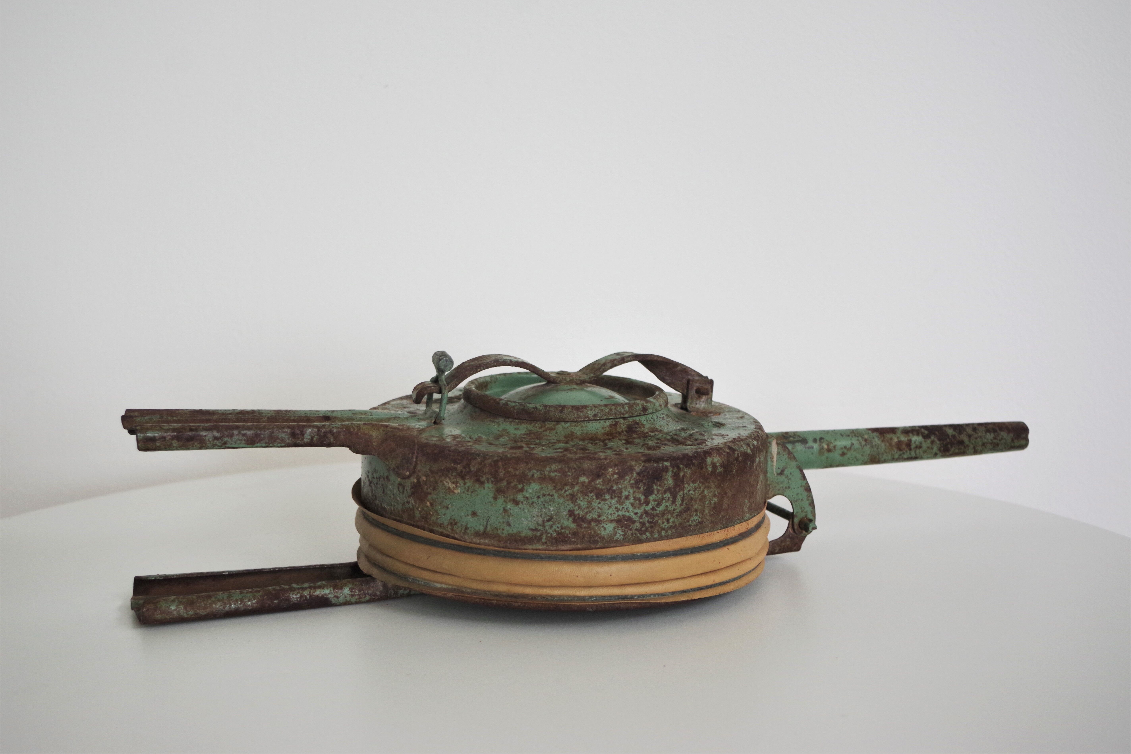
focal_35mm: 46
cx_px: 566
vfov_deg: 29.2
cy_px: 377
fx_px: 1445
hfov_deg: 42.7
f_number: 4
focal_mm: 30.63
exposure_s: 1/125
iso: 800
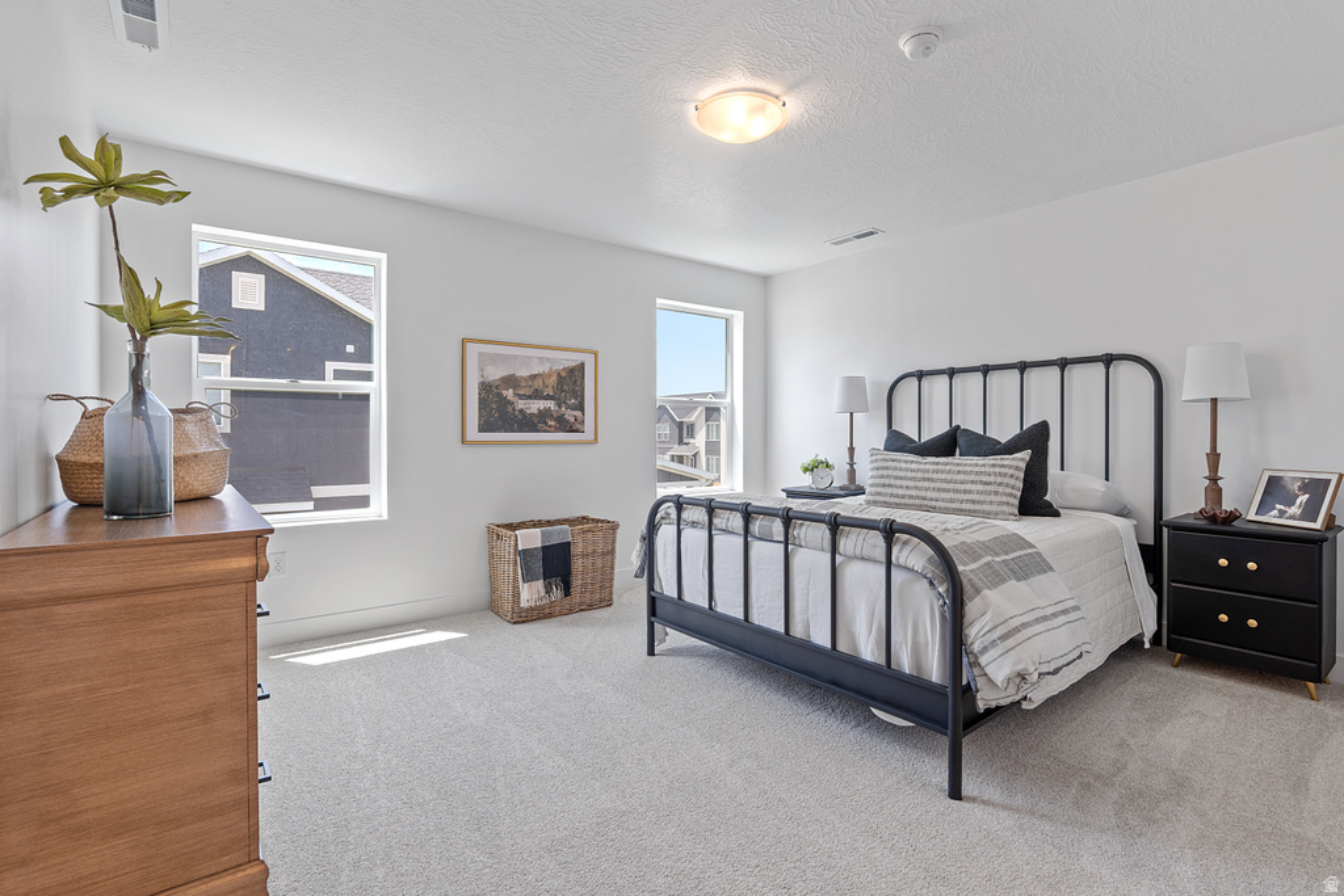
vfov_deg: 73.8
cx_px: 672
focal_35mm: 16
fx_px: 597
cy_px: 448
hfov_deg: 96.7
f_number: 9
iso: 250
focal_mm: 16
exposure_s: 1/13
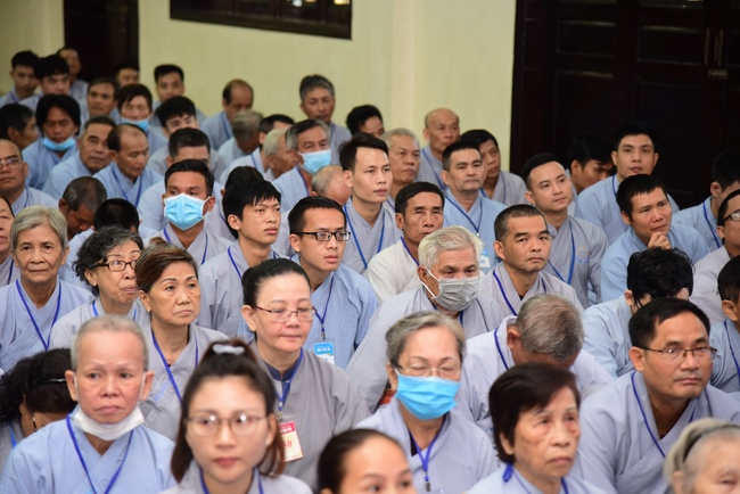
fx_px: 2468
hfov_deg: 17.1
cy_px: 247
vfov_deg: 11.4
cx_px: 370
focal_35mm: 120
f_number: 4
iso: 800
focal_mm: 120
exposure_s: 1/40
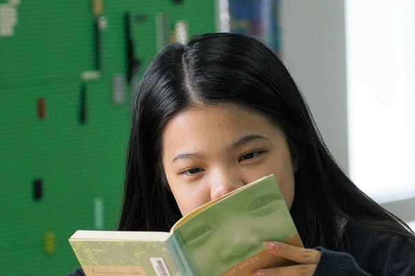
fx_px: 3894
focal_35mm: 338
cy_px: 180
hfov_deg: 6.1
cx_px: 233
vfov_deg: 4.1
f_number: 6.3
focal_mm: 205
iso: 3200
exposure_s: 1/250
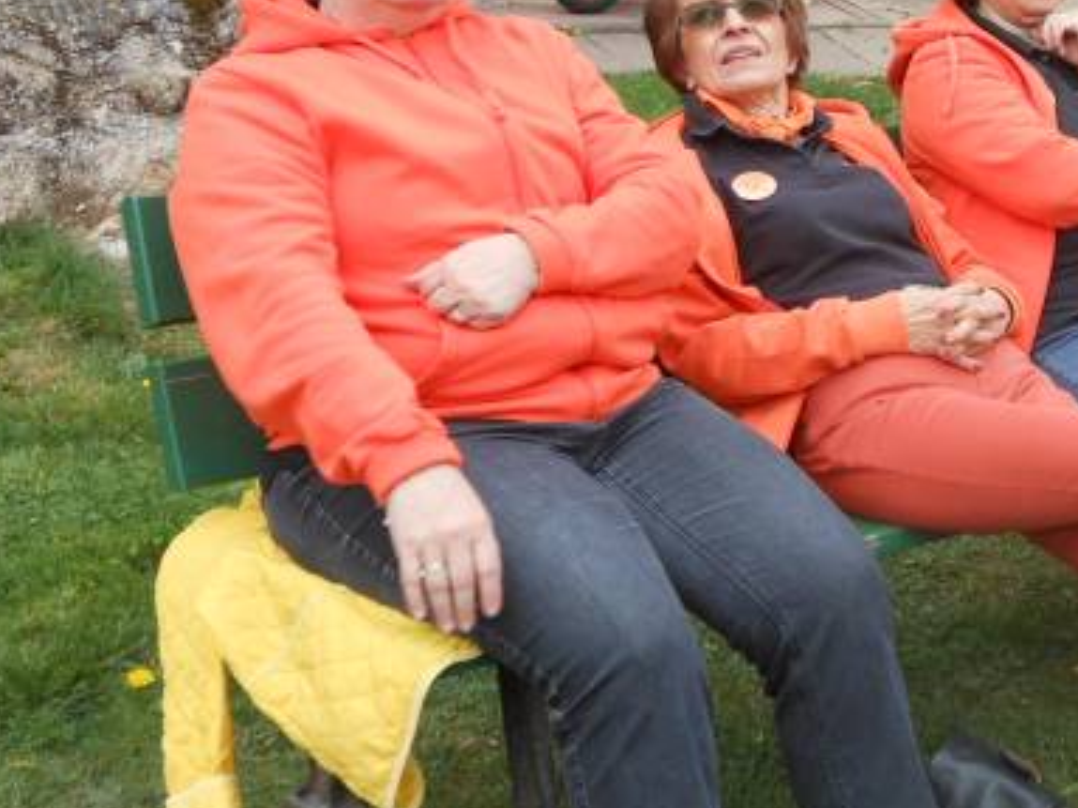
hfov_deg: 26.8
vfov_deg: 21.1
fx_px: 2148
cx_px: 1044
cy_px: 186
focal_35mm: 69
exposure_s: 1/160
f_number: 3.5
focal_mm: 6
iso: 80
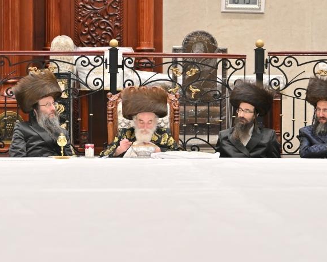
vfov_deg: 8.5
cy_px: 75
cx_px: 107
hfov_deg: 10.6
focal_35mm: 181
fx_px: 1753
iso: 250
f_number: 2.8
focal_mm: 72
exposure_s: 1/320
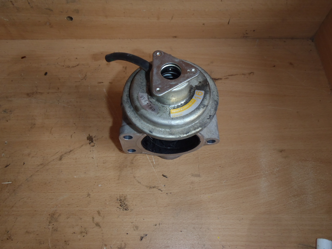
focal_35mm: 28
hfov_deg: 63.4
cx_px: 166
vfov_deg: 49.7
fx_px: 269
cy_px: 124
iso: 100
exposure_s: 1/30
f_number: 3.9
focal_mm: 5
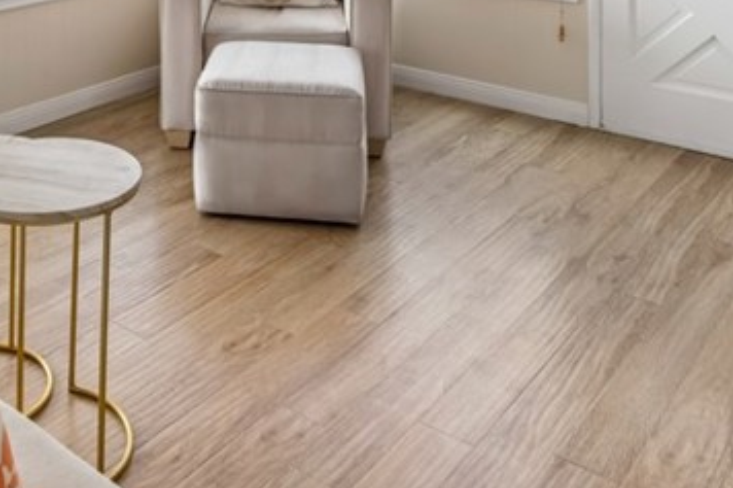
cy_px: -205
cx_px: 175
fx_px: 936
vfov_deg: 24.2
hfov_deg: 41.4
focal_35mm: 46
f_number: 9
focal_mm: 16
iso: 100
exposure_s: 1/200
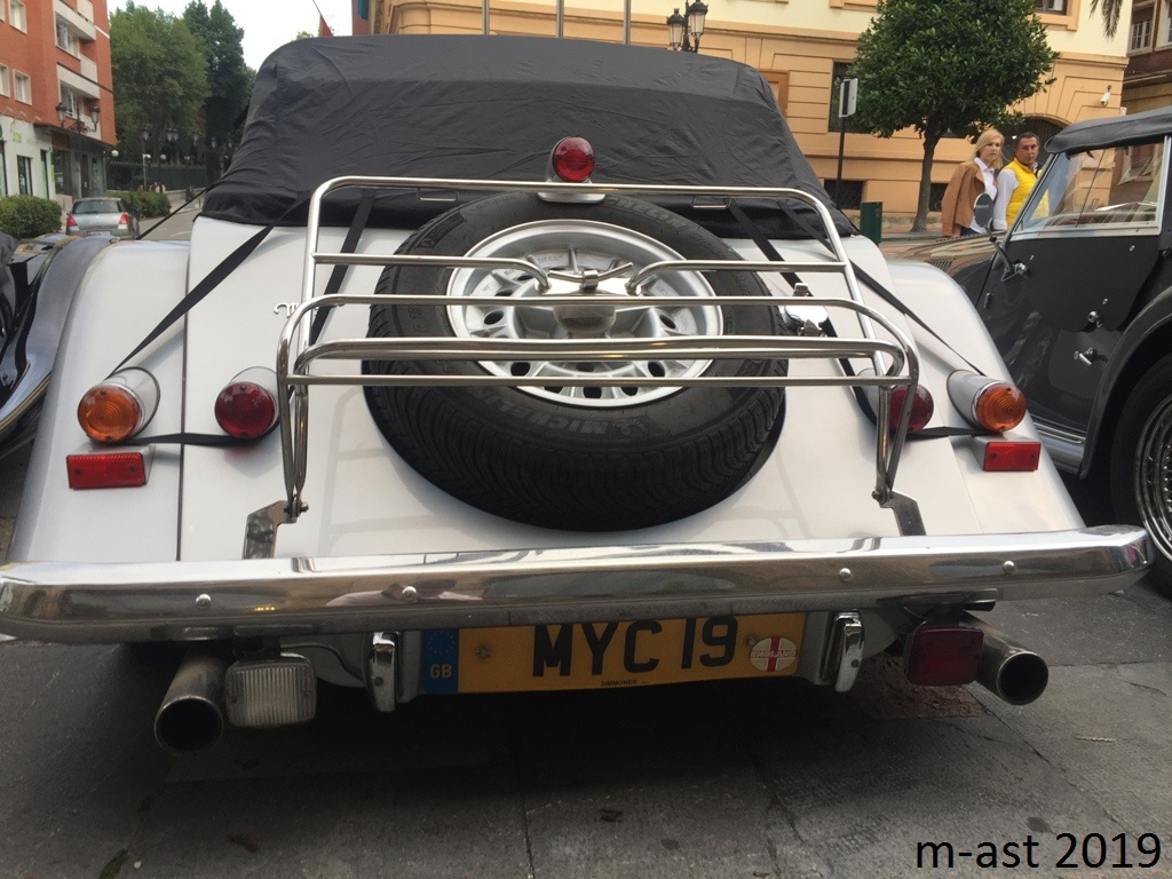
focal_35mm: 29
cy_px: 440
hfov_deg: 61.7
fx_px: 982
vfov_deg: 48.2
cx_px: 586
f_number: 2.2
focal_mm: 4.15
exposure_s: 1/50
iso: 32
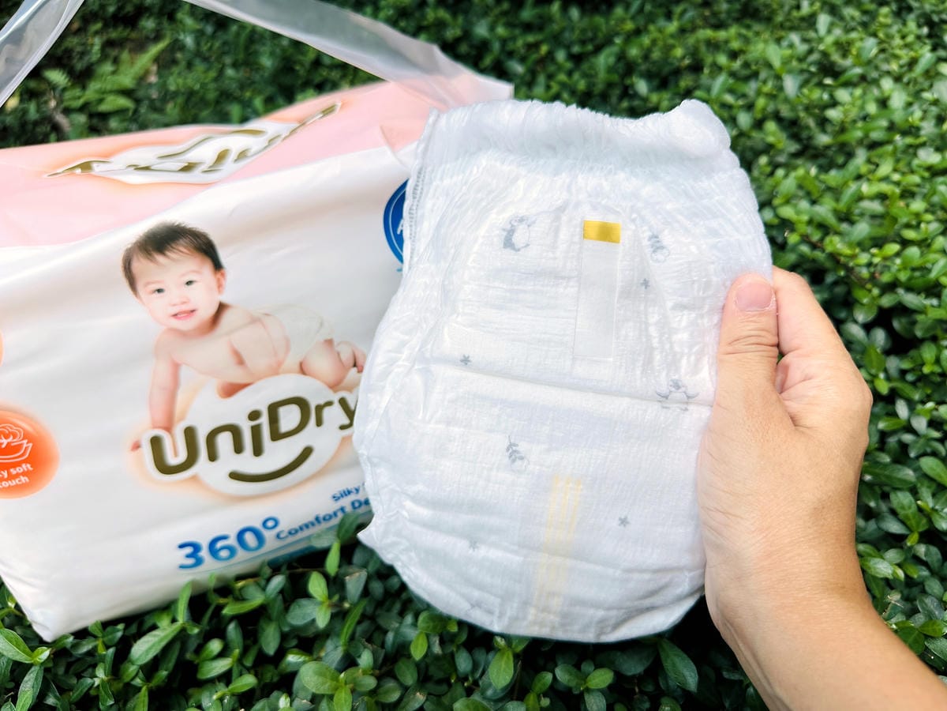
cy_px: 356
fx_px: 657
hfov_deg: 71.6
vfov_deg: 56.8
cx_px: 474
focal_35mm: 24
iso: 64
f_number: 1.78
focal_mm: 6.86
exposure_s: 1/238
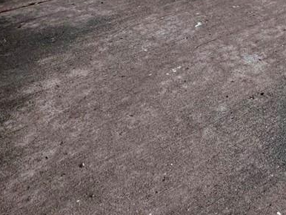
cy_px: -179
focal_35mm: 58
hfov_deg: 31.1
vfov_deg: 18.9
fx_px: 479
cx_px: 277
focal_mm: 2.22
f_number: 2.2
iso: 40
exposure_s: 1/1034
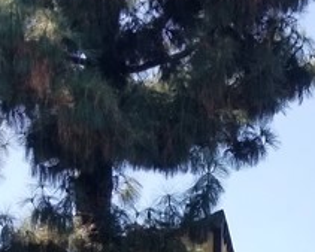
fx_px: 1147
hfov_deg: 15.0
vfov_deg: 11.9
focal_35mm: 123
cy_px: 407
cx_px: 406
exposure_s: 1/1736
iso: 50
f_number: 1.7
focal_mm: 4.25
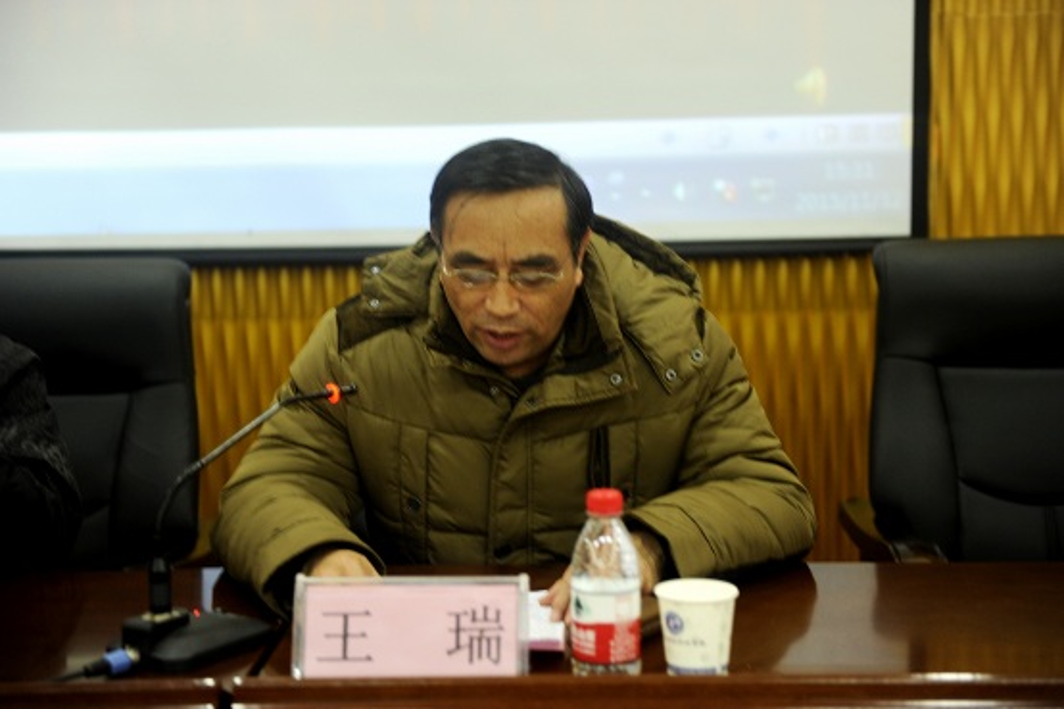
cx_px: 532
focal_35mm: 56
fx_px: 1655
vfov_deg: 24.2
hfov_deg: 35.6
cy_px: 354
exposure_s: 1/25
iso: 1000
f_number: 2.8
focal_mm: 56
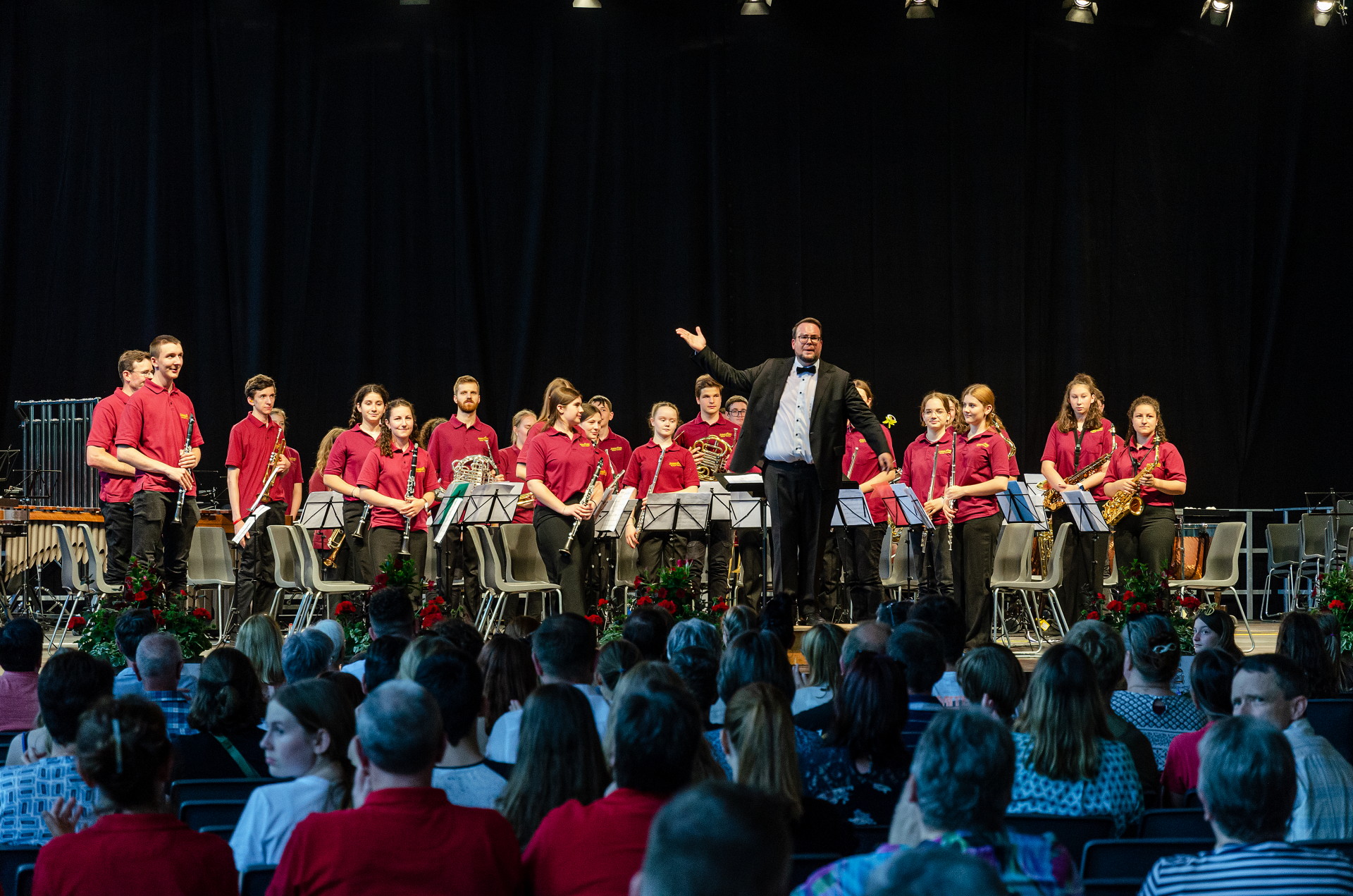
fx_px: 3375
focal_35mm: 90
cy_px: 448
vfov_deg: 15.1
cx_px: 676
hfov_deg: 22.7
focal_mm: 60
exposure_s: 1/100
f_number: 4.5
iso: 800
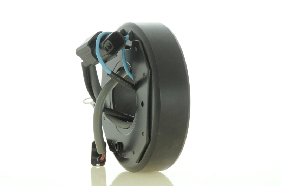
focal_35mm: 174
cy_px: 93
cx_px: 140
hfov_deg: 11.8
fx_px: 1356
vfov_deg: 7.9
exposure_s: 1/10
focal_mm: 116
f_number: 16
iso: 1250
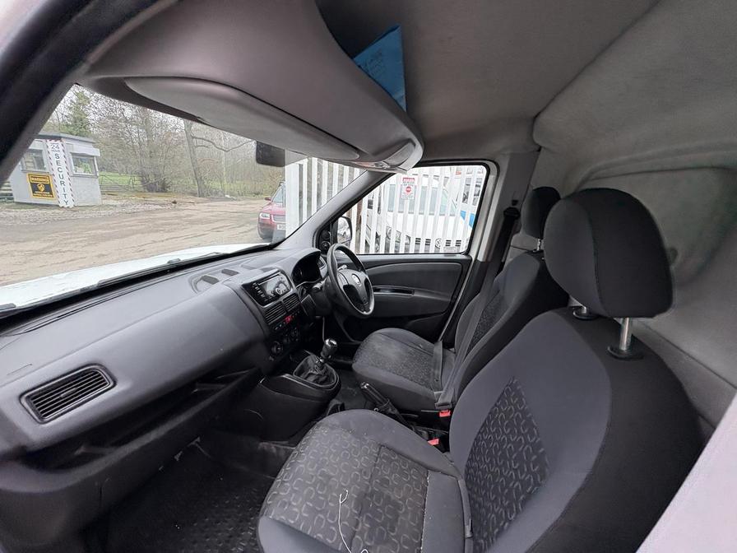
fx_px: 298
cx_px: 368
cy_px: 276
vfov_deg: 85.7
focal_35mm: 14
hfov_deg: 102.1
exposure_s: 1/132
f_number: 2.2
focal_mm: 2.22
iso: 50
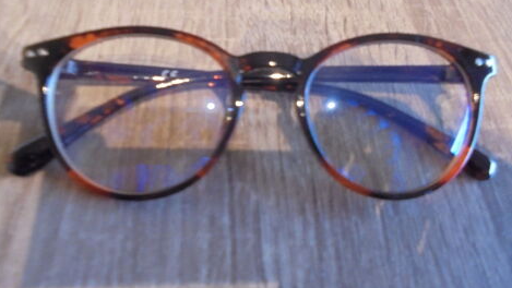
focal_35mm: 29
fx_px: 394
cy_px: 139
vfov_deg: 40.2
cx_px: 258
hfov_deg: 66.1
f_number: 3.5
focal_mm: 4.6
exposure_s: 1/10
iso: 400
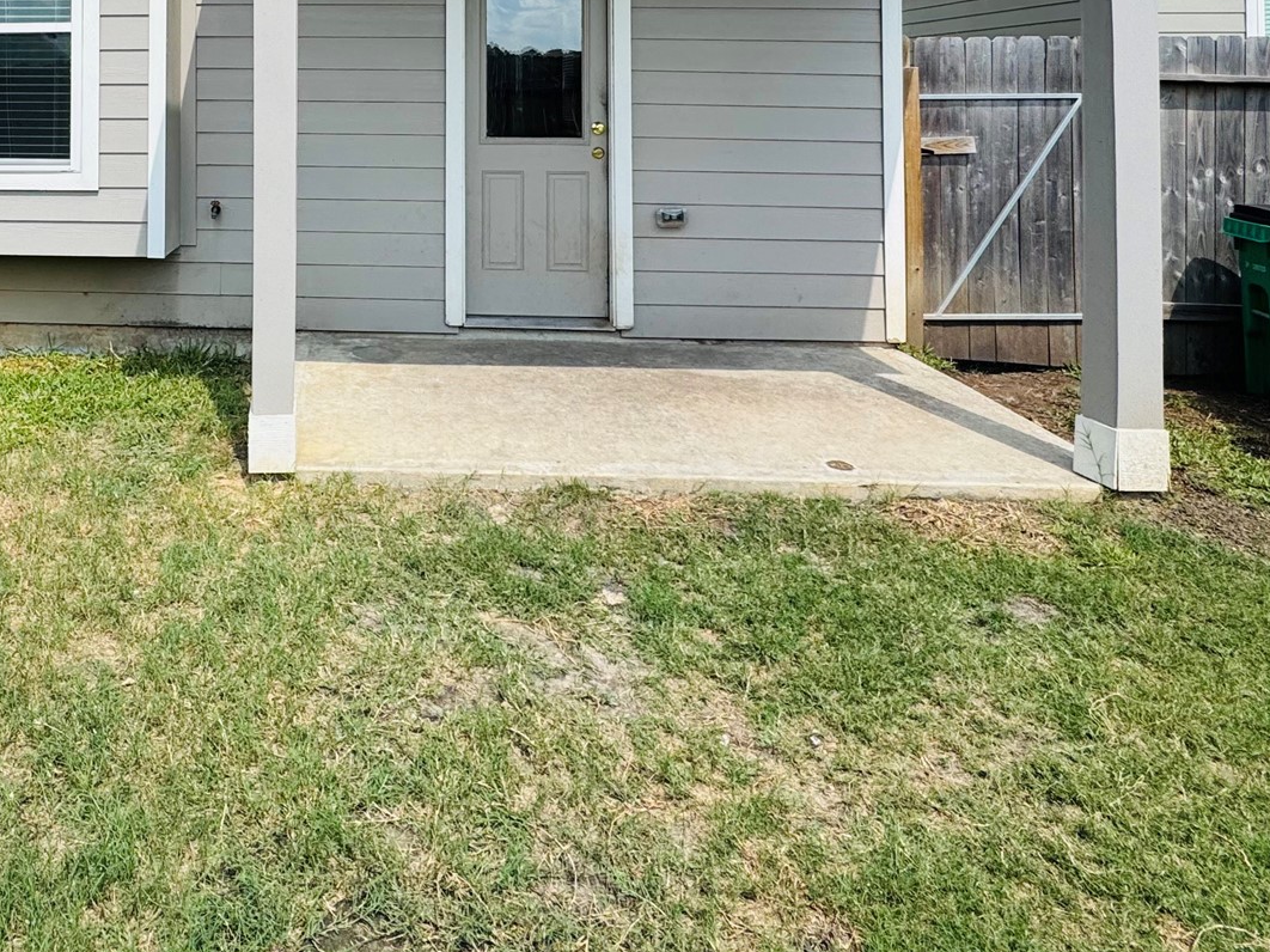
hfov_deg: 61.6
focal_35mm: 27
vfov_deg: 45.7
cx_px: 316
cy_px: 68
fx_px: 990
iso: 50
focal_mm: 2.22
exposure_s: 1/1506
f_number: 2.2
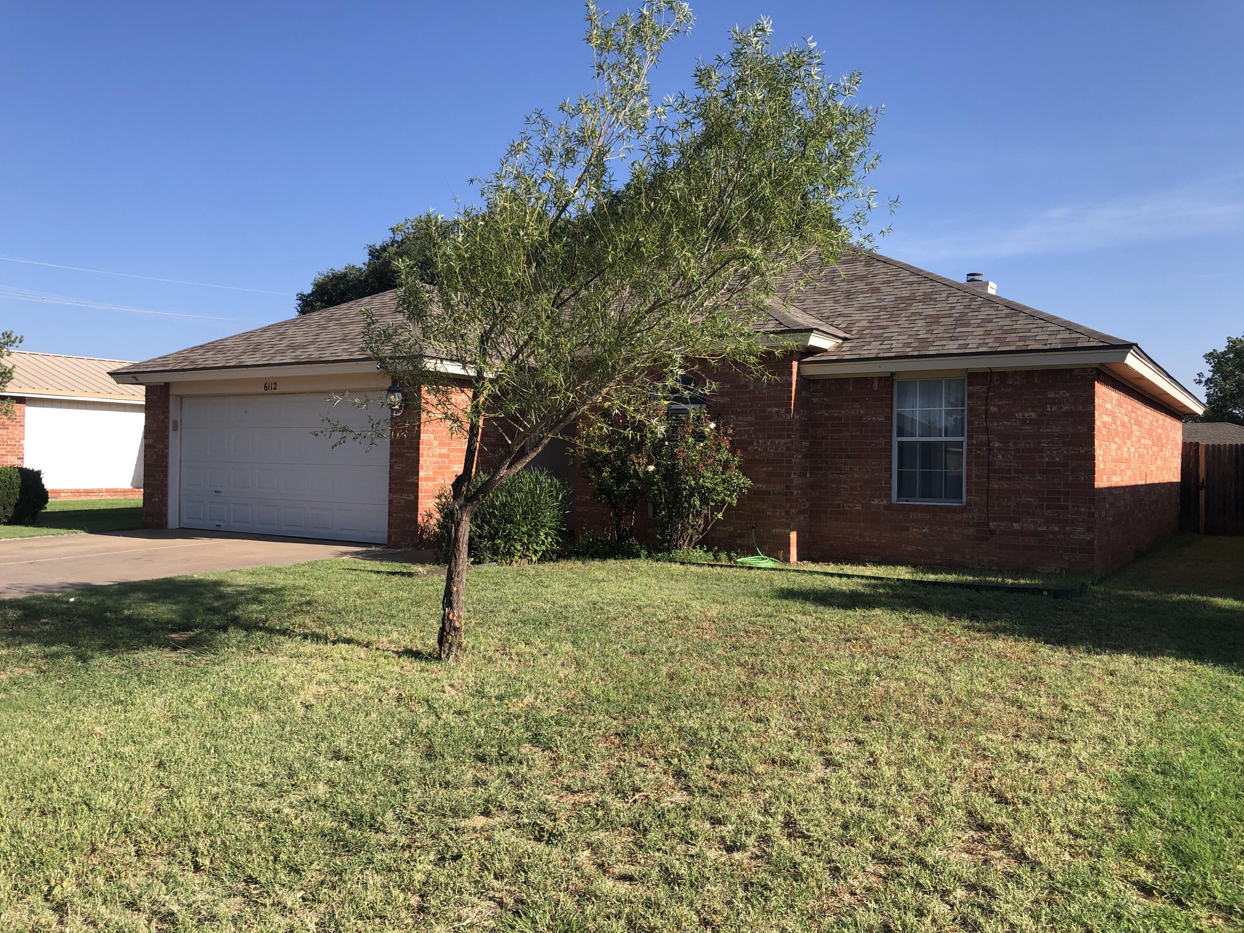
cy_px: 466
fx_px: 1006
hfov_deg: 63.4
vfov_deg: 49.7
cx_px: 622
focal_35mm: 28
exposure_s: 1/1279
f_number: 1.8
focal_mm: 3.99
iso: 20
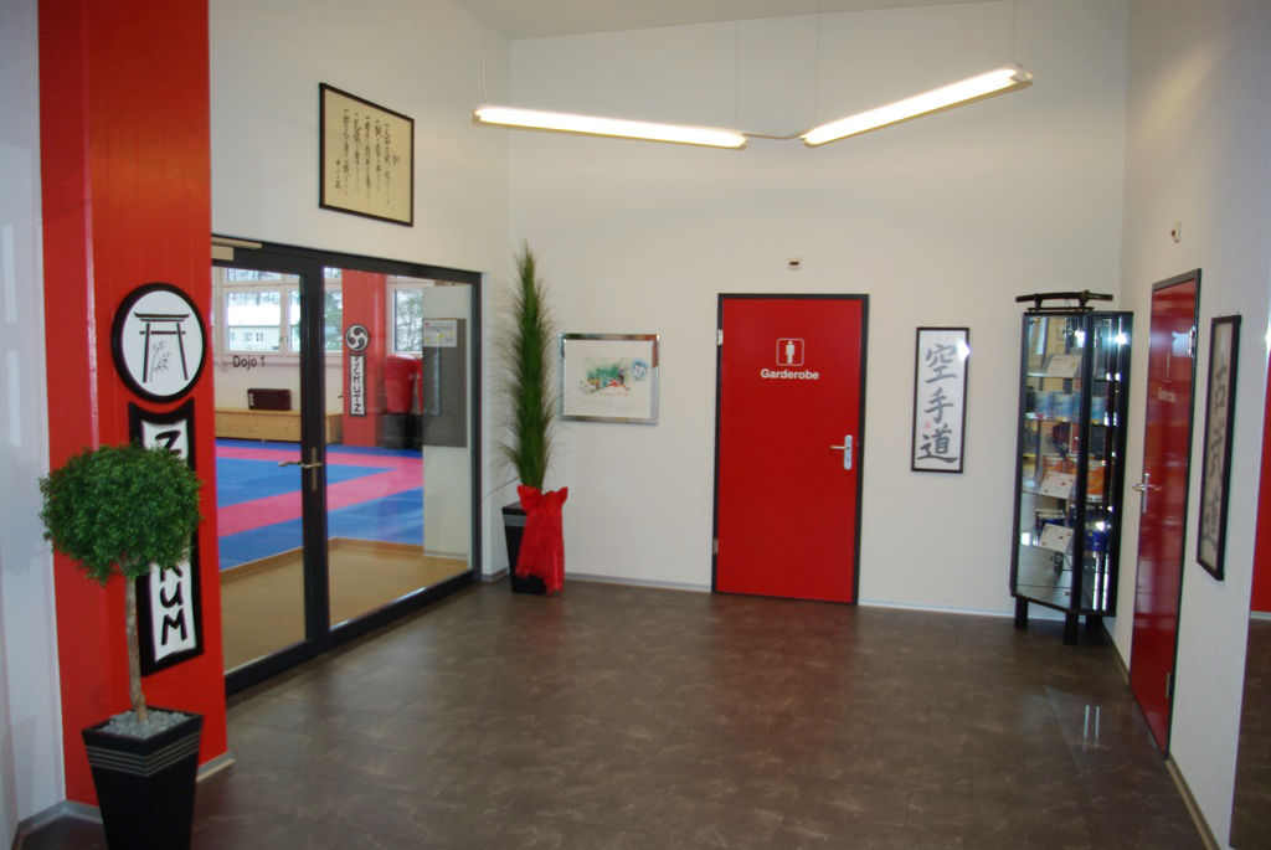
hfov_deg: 67.3
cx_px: 636
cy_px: 425
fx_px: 954
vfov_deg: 48.0
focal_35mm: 27
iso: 100
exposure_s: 1/30
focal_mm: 18
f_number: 3.5
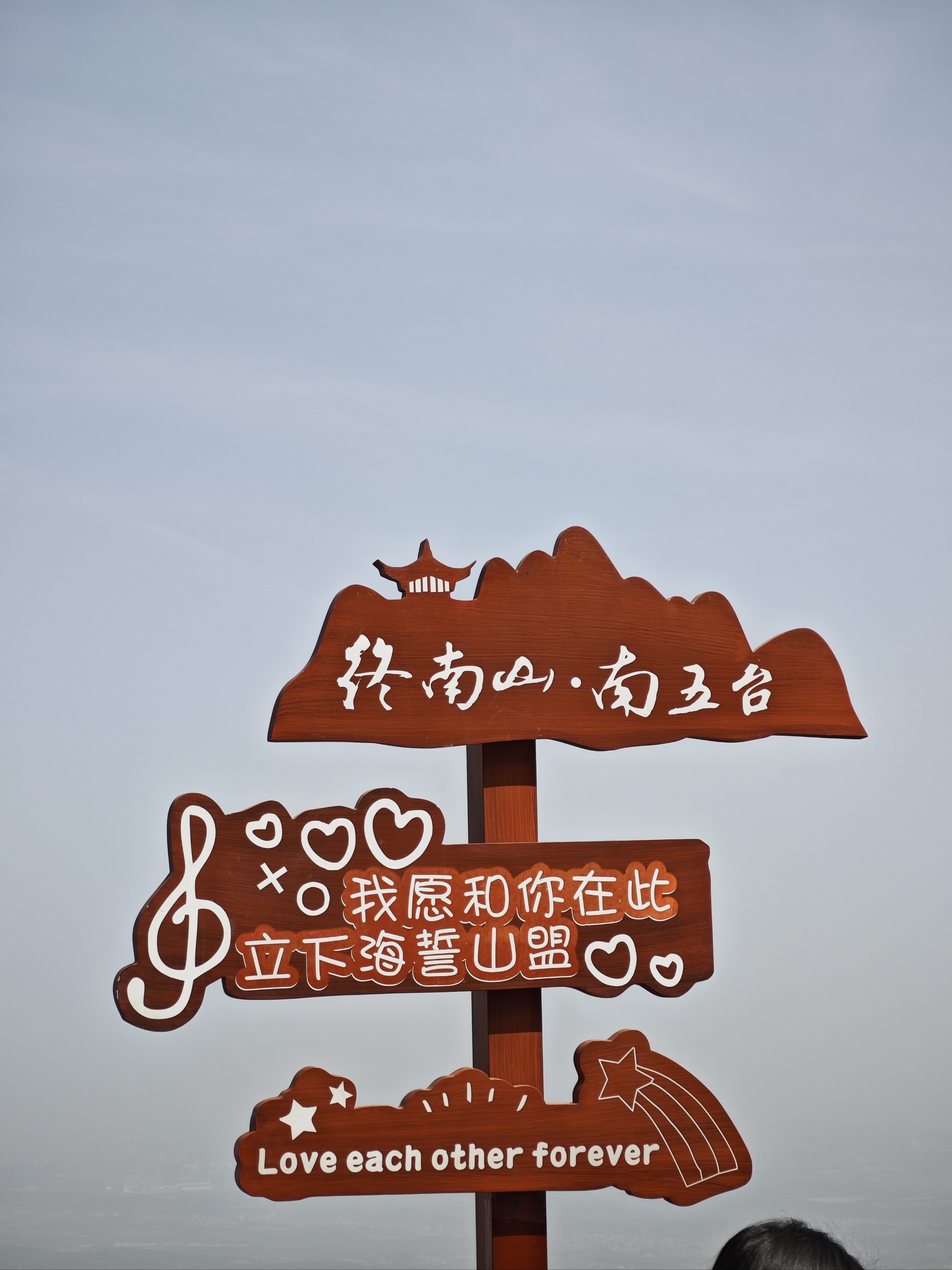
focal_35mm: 75
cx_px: 476
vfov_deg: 26.0
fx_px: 2750
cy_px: 635
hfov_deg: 19.6
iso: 50
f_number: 2
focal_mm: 10.1
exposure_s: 1/667
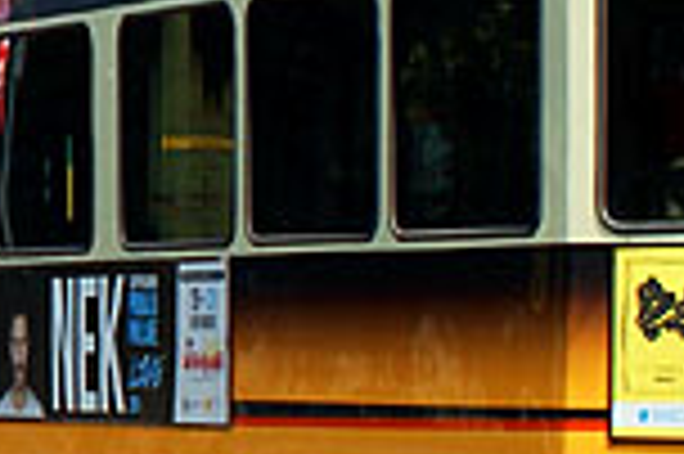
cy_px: -94
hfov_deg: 6.7
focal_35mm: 303
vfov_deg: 4.5
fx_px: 5751
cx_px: -252
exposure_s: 1/640
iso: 200
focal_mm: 30
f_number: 5.6
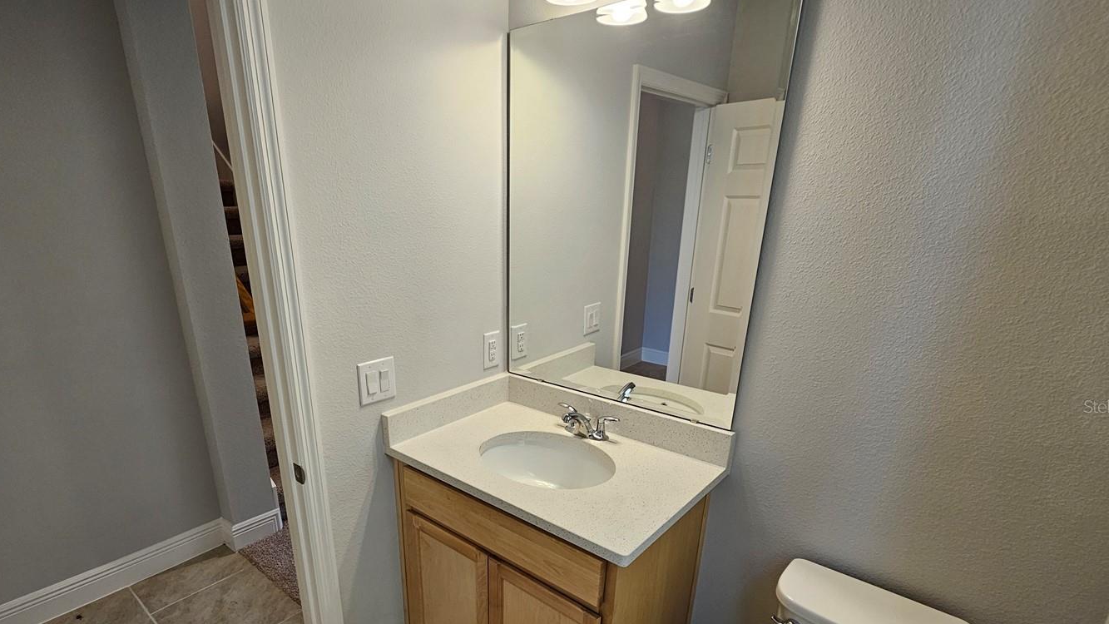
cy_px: 406
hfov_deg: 95.6
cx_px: 497
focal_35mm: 17
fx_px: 500
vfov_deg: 62.6
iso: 100
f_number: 2.2
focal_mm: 2.2
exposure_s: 1/60
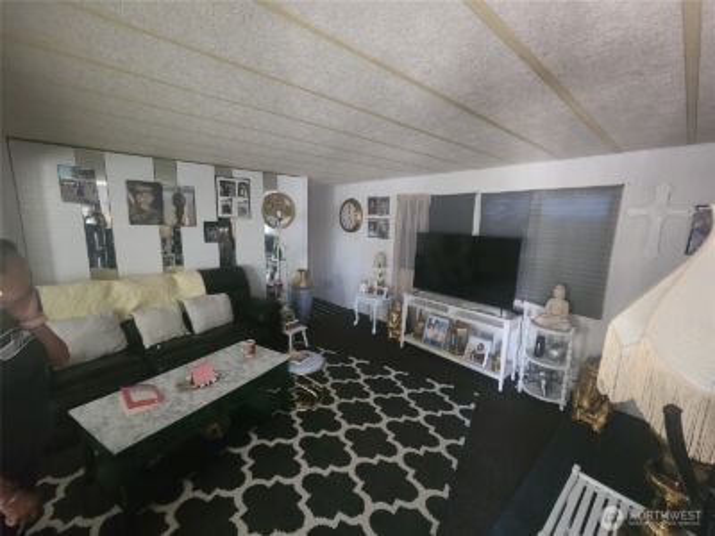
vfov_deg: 89.9
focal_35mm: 13
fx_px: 269
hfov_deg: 106.2
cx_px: 358
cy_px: 268
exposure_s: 1/24
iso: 1000
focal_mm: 2.2
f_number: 2.2
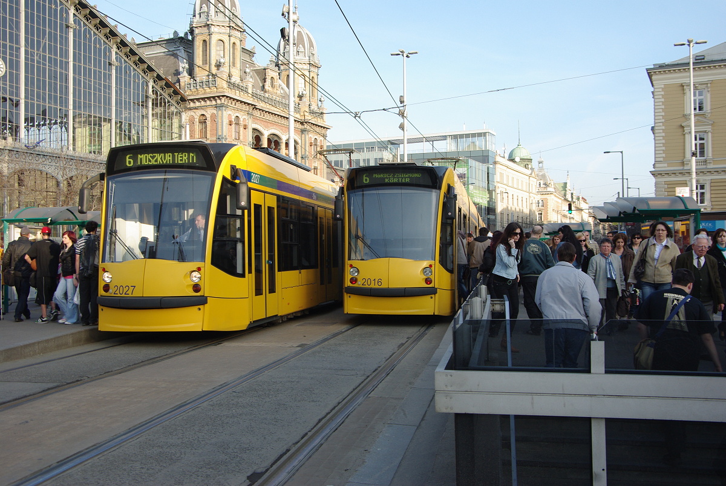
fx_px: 727
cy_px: 243
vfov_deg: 37.0
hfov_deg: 53.1
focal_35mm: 36
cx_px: 363
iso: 200
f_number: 7.1
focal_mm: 24
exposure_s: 1/160
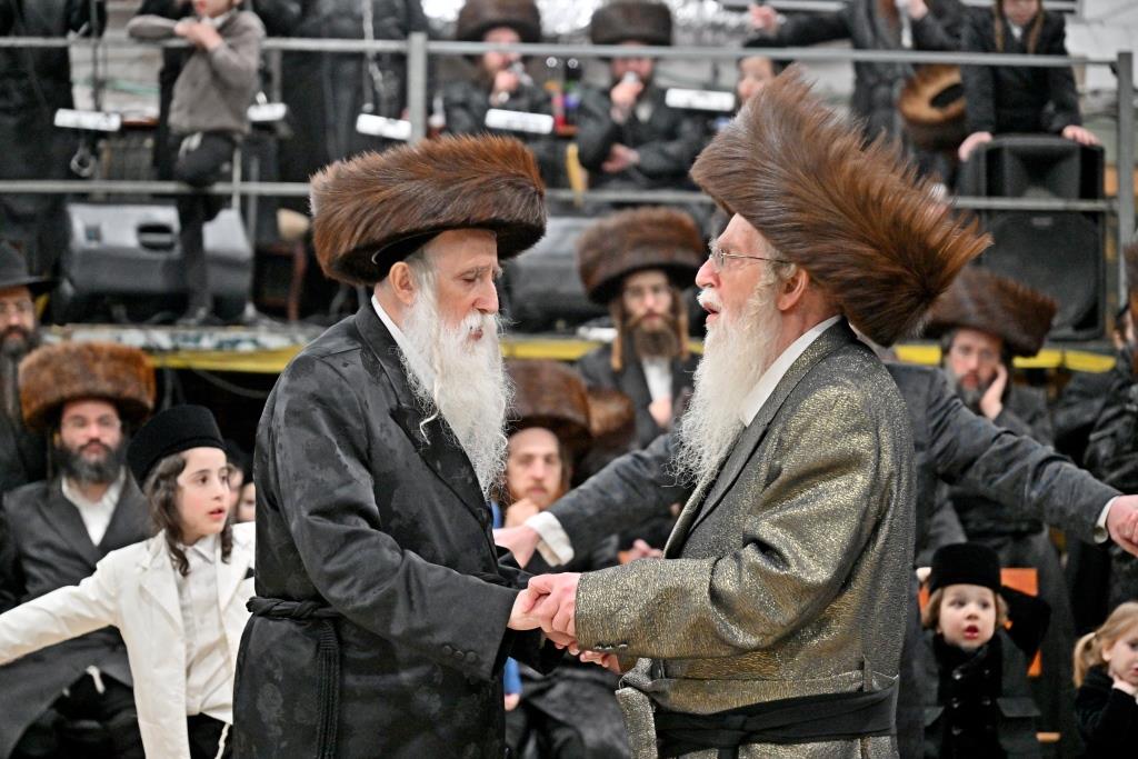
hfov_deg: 19.5
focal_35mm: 105
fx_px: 3319
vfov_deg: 13.0
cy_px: 380
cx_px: 569
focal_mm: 105
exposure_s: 1/250
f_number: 4
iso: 2000
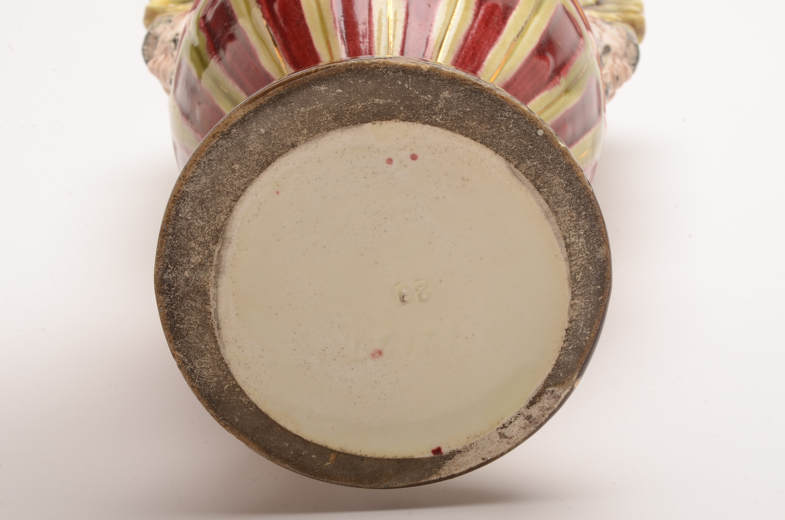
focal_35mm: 82
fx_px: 1795
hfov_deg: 24.7
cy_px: 260
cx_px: 392
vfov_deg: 16.5
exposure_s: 1/160
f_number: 25
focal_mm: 55
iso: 100
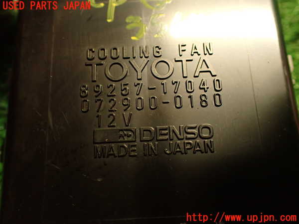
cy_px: 112
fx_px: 276
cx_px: 150
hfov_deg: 56.8
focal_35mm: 32
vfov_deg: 44.2
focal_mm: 5.79
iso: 500
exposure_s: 1/30
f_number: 2.4
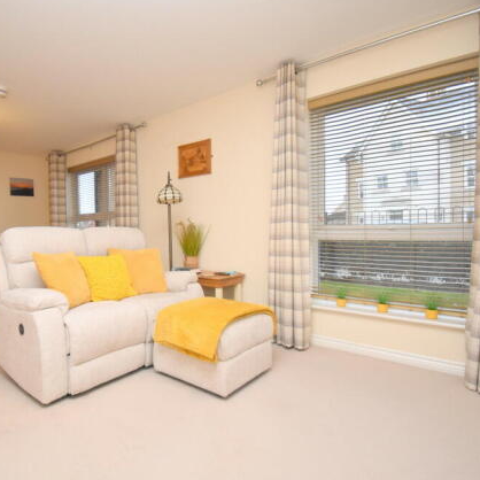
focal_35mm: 20
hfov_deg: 72.7
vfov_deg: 74.8
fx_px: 314
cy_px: 245
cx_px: 161
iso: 1600
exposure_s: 1/100
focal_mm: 10
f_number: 4.5
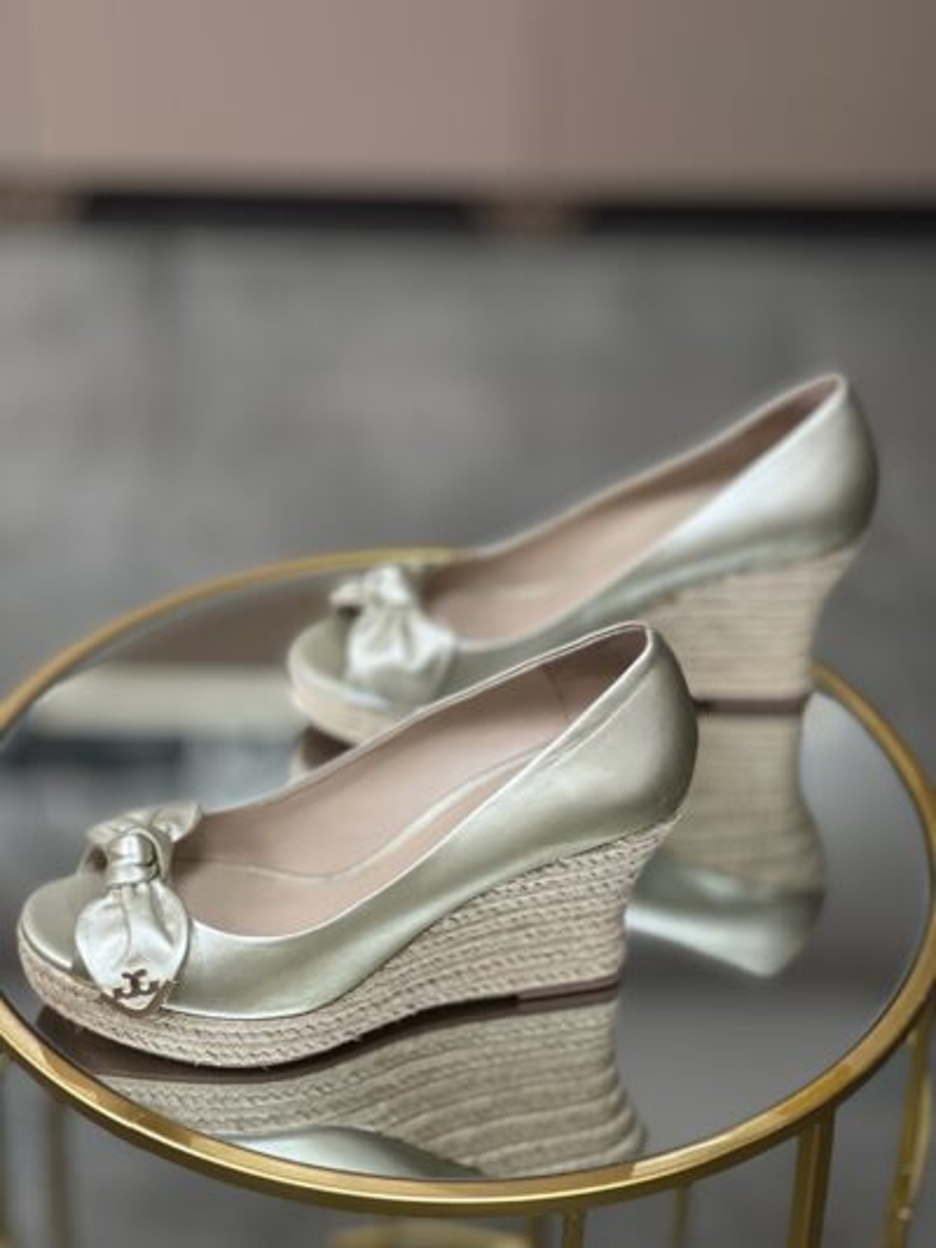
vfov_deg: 25.3
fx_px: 2775
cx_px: 468
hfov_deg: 19.1
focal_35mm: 77
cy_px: 624
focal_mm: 9
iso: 160
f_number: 2.8
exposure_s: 1/40
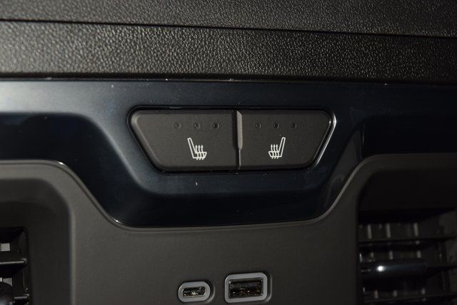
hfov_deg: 19.5
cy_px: 152
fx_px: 1333
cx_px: 228
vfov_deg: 13.0
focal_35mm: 105
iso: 100
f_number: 8
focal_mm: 70
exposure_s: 1/125
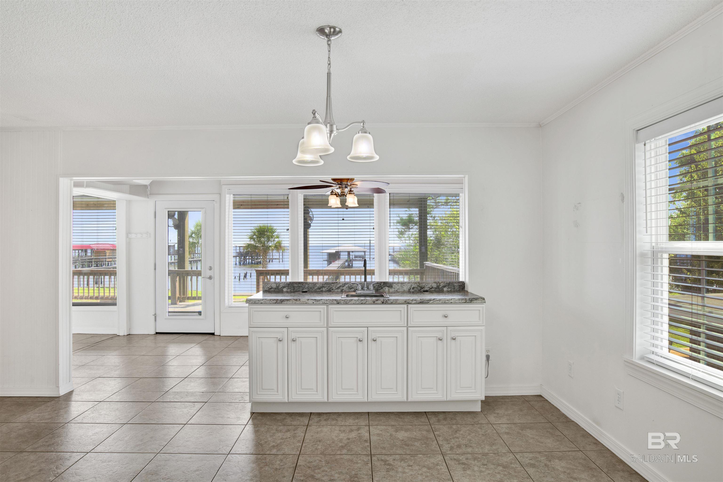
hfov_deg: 81.2
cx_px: 362
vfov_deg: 59.5
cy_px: 241
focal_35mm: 21
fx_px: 422
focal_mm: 21
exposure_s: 1/100
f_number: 11
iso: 200
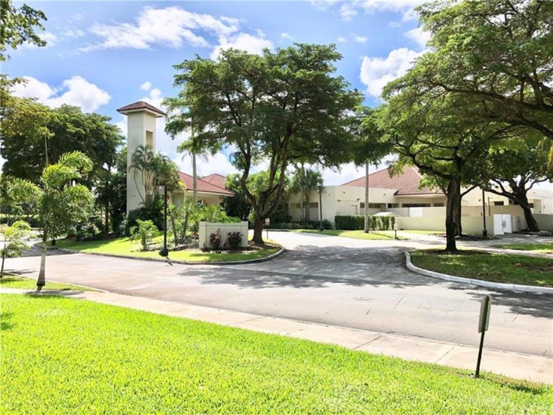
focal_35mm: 28
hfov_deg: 63.4
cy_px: 208
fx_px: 447
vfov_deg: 49.7
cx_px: 276
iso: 20
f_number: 1.8
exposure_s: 1/1919
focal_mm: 3.99
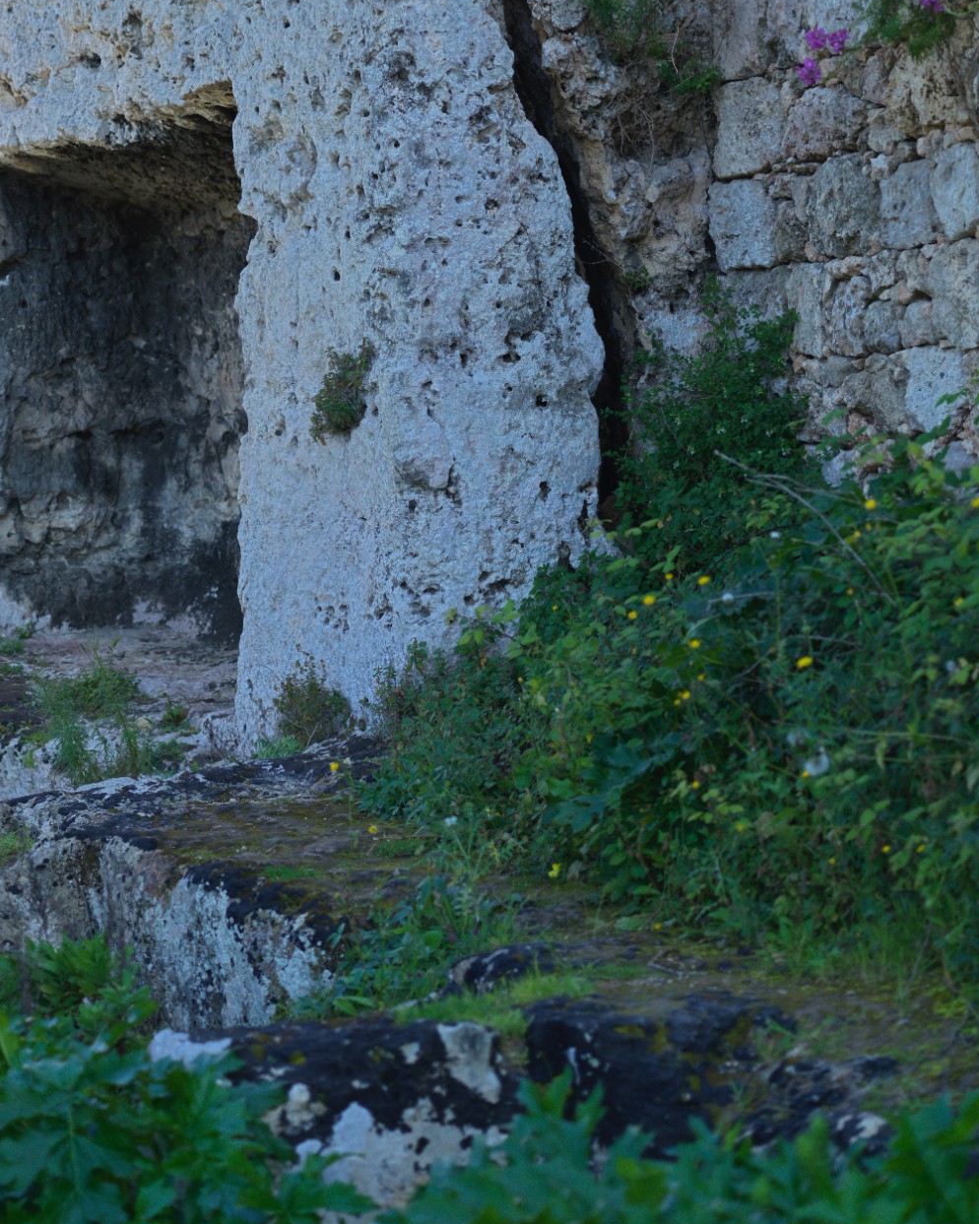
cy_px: 241
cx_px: 378
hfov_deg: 18.7
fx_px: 2971
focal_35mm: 82
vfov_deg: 23.0
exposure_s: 1/750
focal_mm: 65
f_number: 2.8
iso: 400
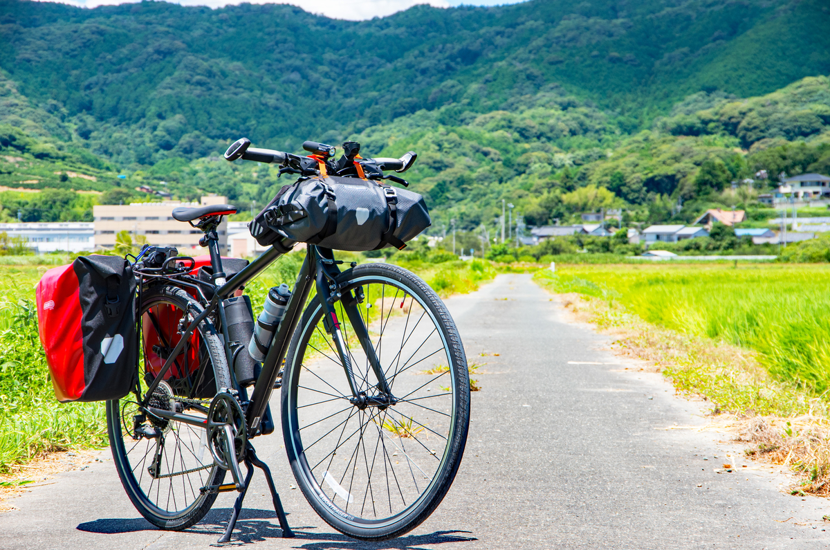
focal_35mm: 102
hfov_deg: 20.1
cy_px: 275
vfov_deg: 13.4
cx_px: 415
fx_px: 2347
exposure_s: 1/320
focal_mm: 68
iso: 160
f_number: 8
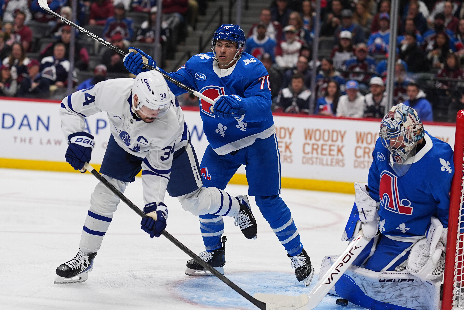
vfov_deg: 10.8
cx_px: 232
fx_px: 1638
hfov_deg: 16.1
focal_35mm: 127
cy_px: 155
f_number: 2
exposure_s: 1/2000
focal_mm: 85
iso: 800
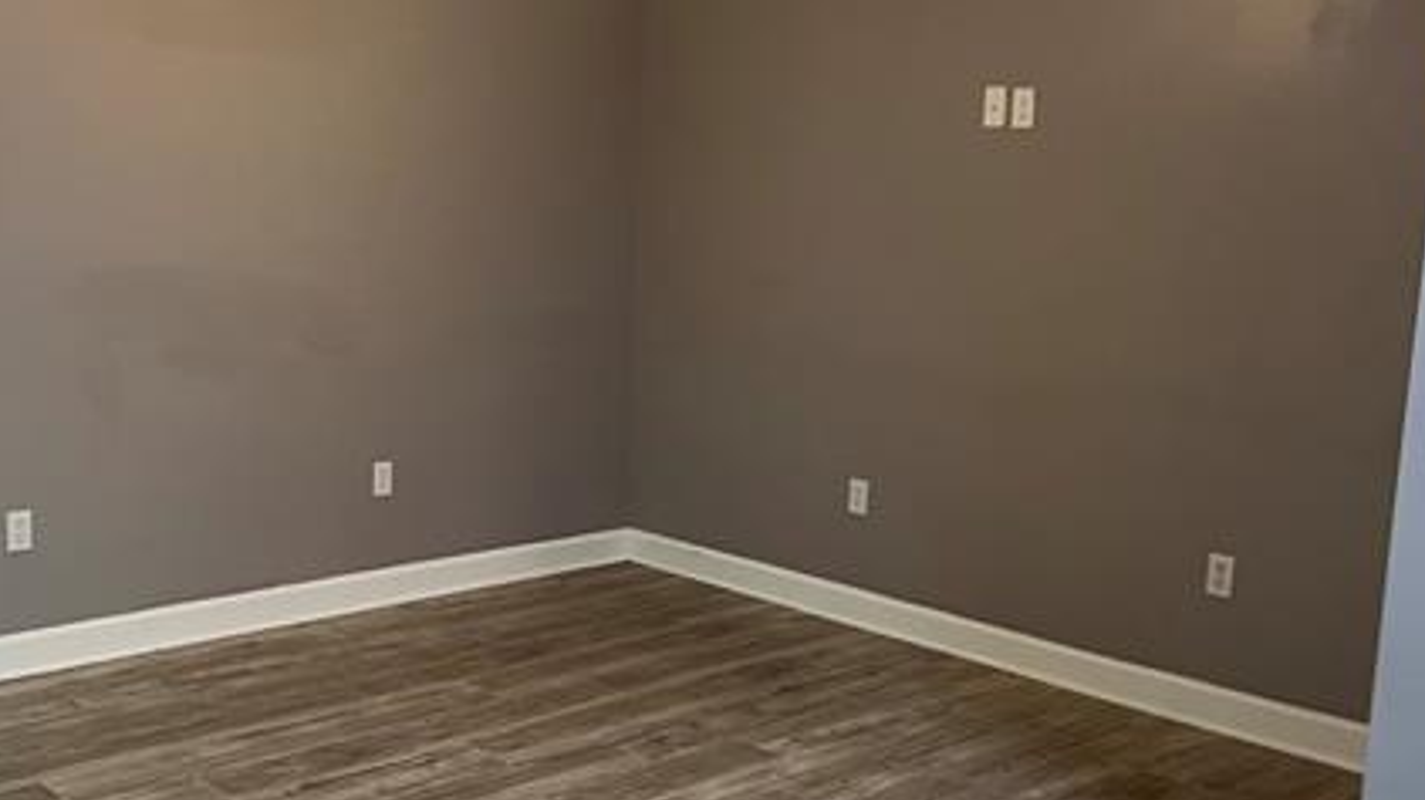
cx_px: 480
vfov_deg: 27.7
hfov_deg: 46.7
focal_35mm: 43
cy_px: 422
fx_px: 1624
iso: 160
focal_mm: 5.7
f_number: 1.5
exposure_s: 1/60
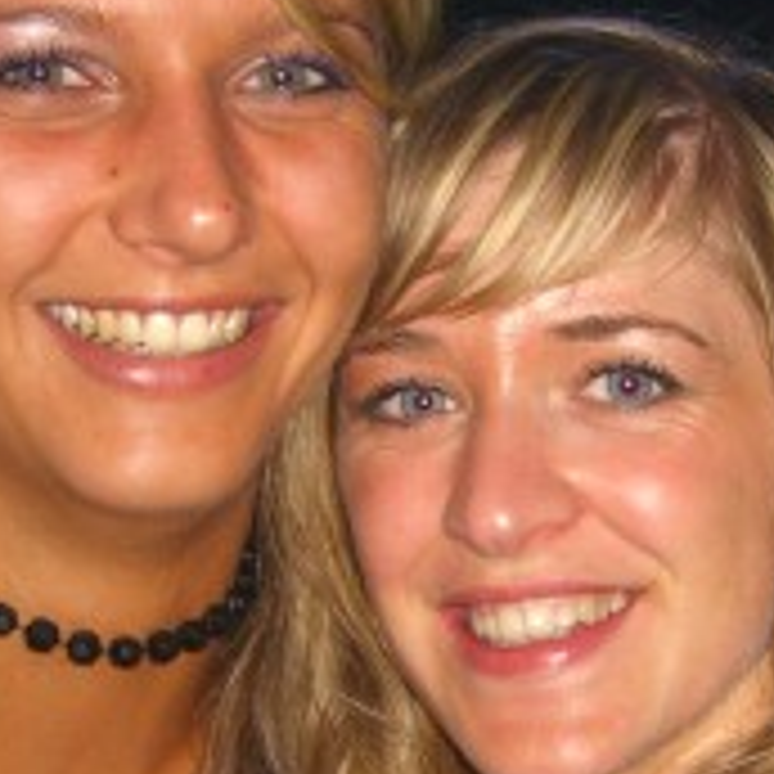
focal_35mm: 117
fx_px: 2960
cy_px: 652
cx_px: 603
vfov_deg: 14.8
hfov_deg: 14.8
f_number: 2.8
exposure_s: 1/60
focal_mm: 7.9
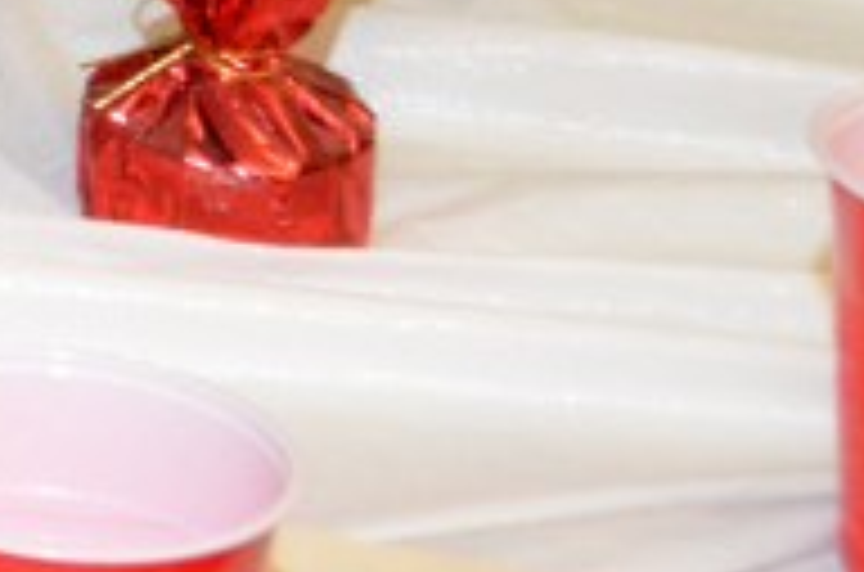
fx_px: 6951
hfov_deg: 6.4
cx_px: -1976
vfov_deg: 4.6
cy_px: -685
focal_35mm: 290
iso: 1600
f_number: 8
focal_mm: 29
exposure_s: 1/60
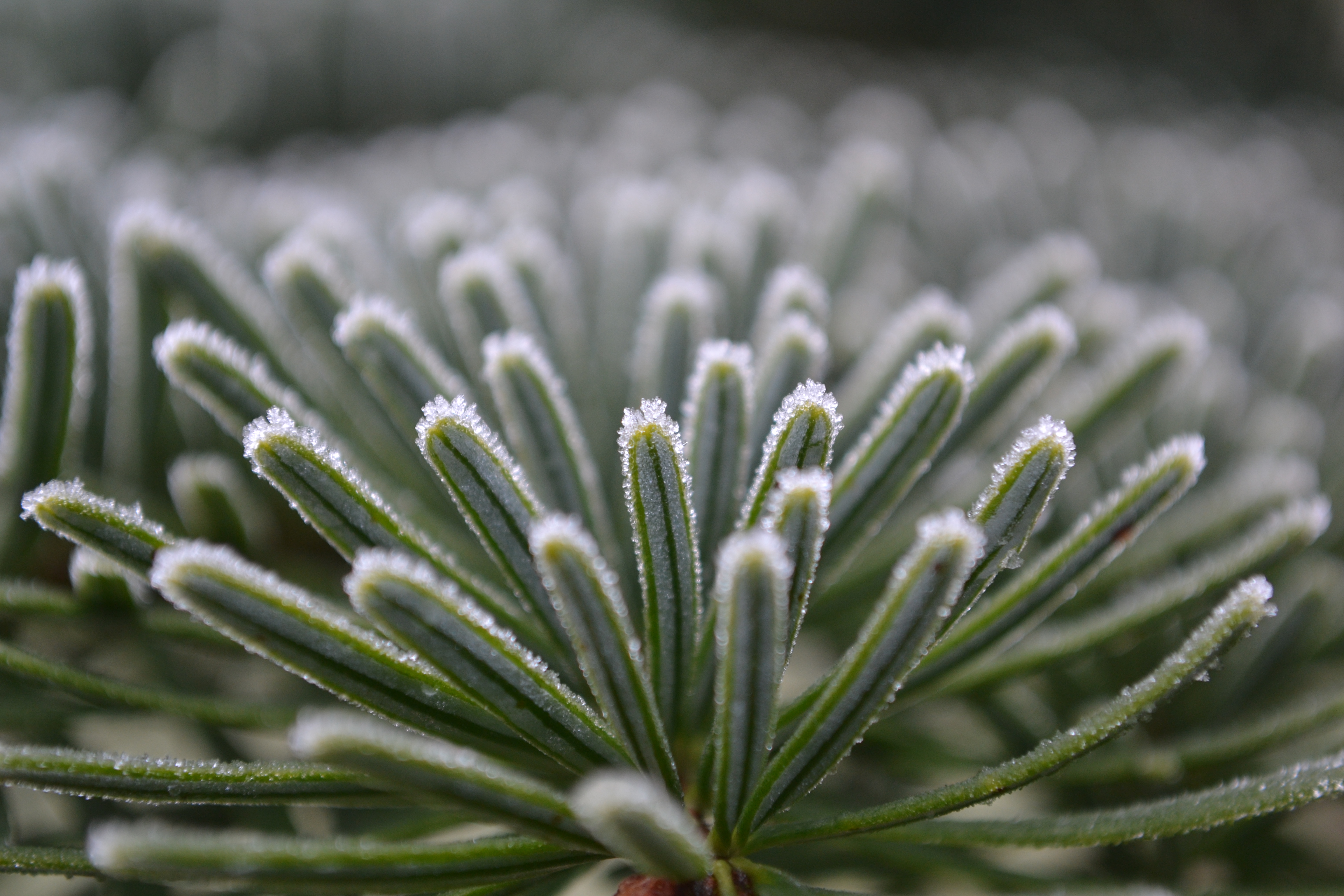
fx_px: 3080
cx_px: 672
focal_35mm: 82
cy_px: 448
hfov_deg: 24.6
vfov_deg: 16.6
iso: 400
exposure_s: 1/200
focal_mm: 55
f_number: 5.6
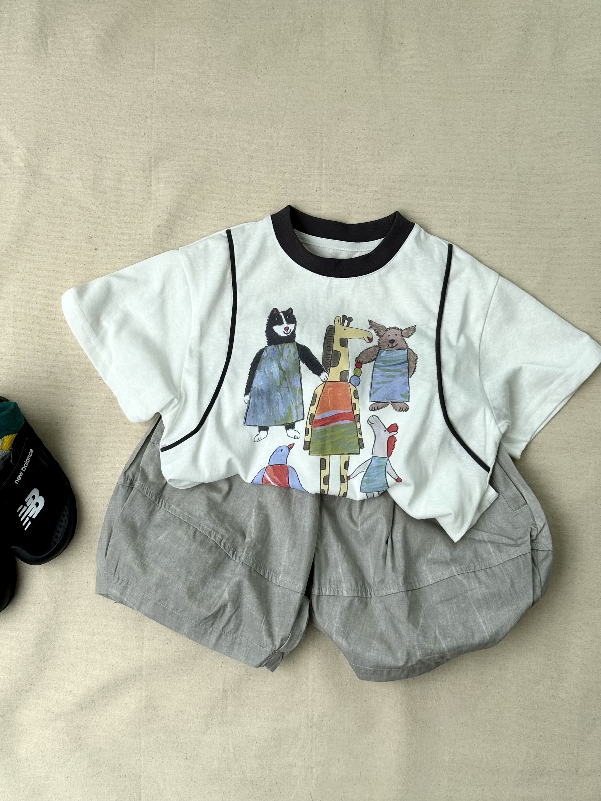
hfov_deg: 30.3
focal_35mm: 48
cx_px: 300
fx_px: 1111
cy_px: 400
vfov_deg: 39.7
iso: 64
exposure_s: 1/1167
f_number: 1.78
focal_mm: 6.76
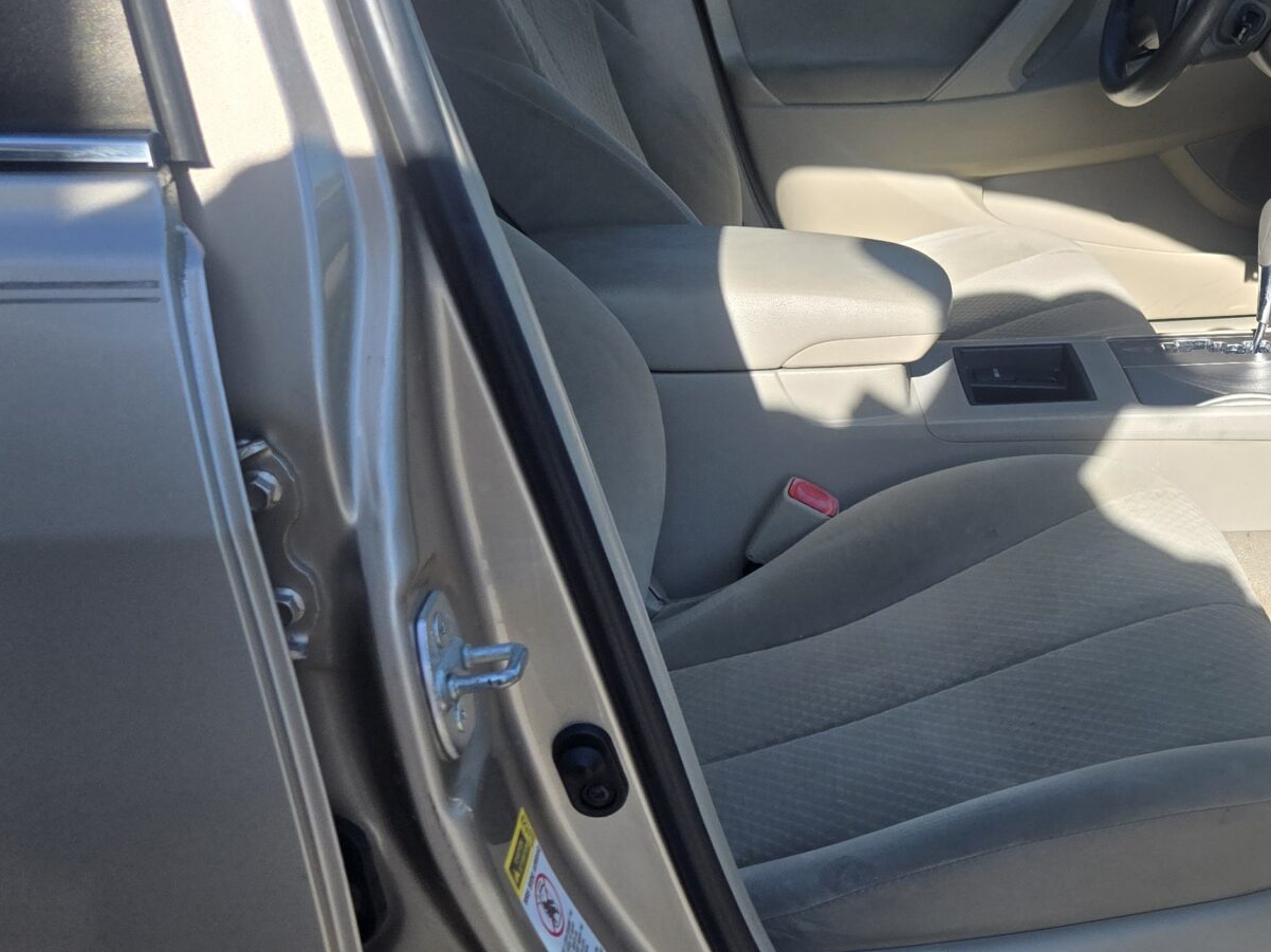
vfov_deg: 29.7
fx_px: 1799
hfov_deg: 36.1
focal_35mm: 49
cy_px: 483
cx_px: 1185
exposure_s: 1/2760
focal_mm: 5.4
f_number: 1.8
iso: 80
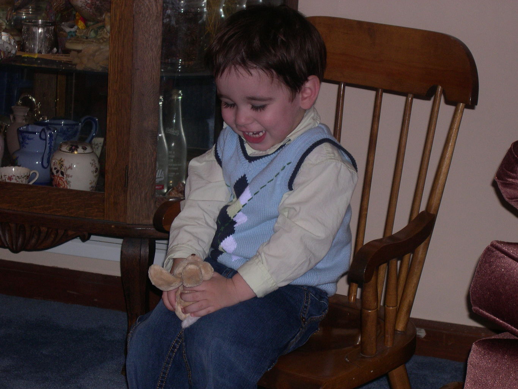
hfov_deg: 17.3
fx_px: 1706
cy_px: 194
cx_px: 259
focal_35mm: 114
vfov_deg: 13.0
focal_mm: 24
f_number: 4.9
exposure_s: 1/60
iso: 197
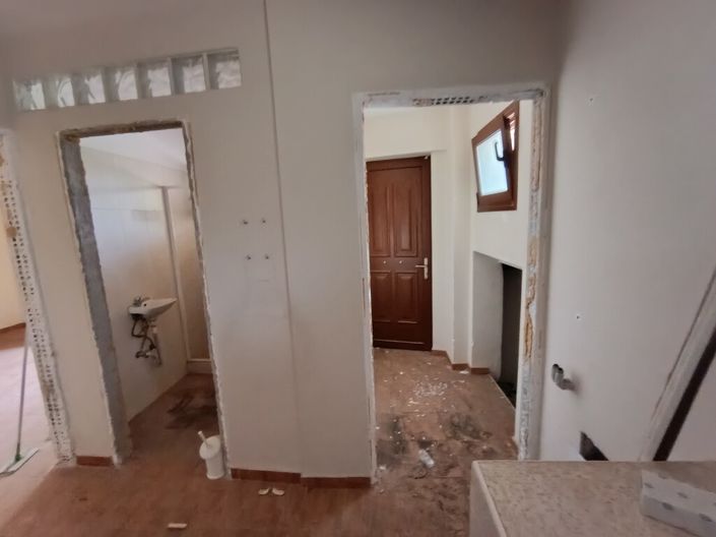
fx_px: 331
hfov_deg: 94.5
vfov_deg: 78.1
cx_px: 358
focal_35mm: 16
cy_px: 268
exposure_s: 1/10
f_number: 2.2
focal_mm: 1.65
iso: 1600
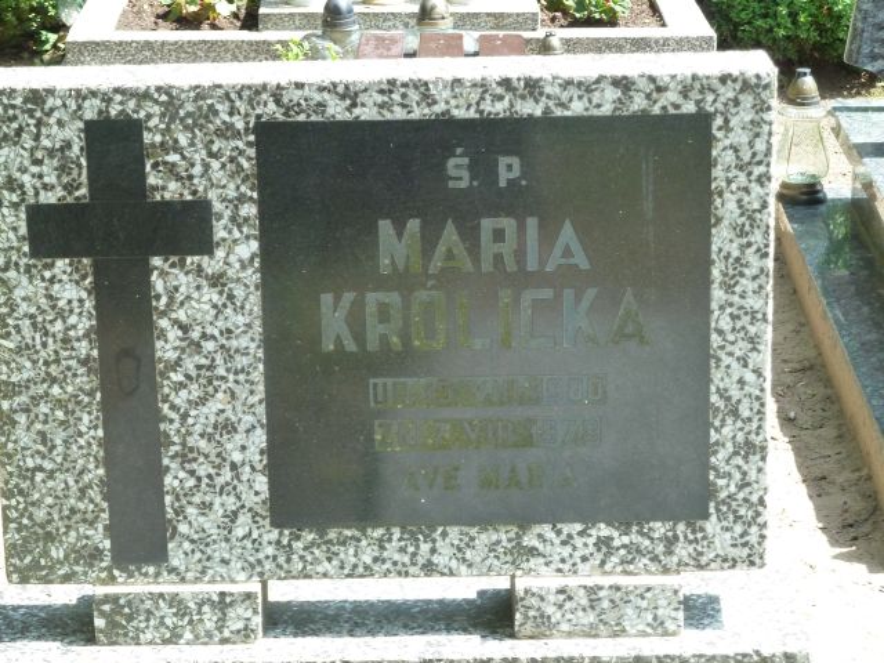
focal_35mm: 111
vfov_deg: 13.3
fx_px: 2835
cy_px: 332
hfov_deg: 17.7
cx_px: 442
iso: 250
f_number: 4.4
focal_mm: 18.2
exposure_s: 1/160
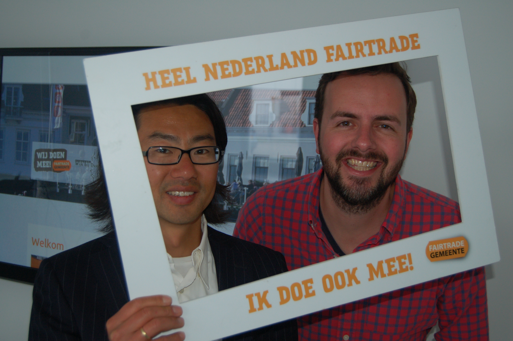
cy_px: 170
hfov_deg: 46.4
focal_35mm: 42
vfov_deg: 31.8
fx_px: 598
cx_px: 256
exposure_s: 1/60
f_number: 4.2
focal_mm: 28
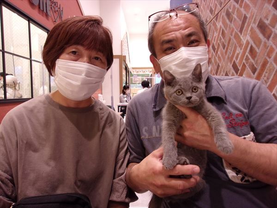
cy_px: 104
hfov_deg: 65.3
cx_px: 138
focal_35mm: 27
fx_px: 216
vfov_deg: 51.4
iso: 206
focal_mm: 4.9
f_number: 3
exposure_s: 1/34
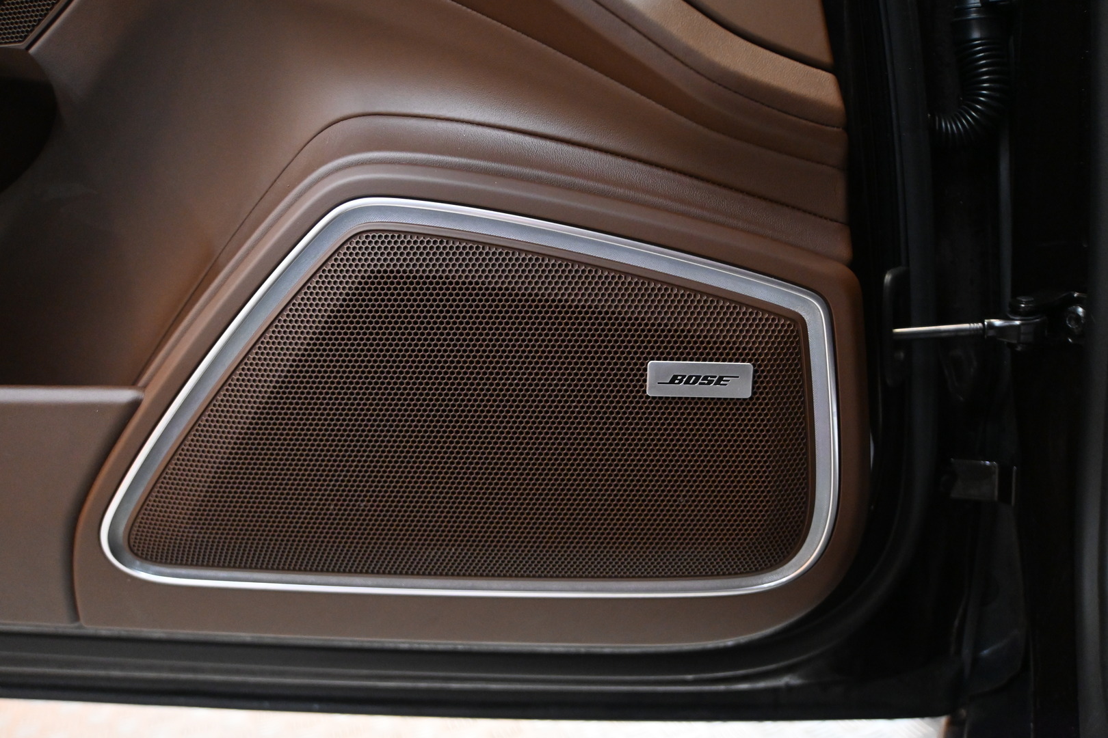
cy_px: 369
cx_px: 554
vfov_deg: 29.4
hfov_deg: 43.0
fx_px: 1408
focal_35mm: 46
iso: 3200
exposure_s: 1/100
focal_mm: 30.5
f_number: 5
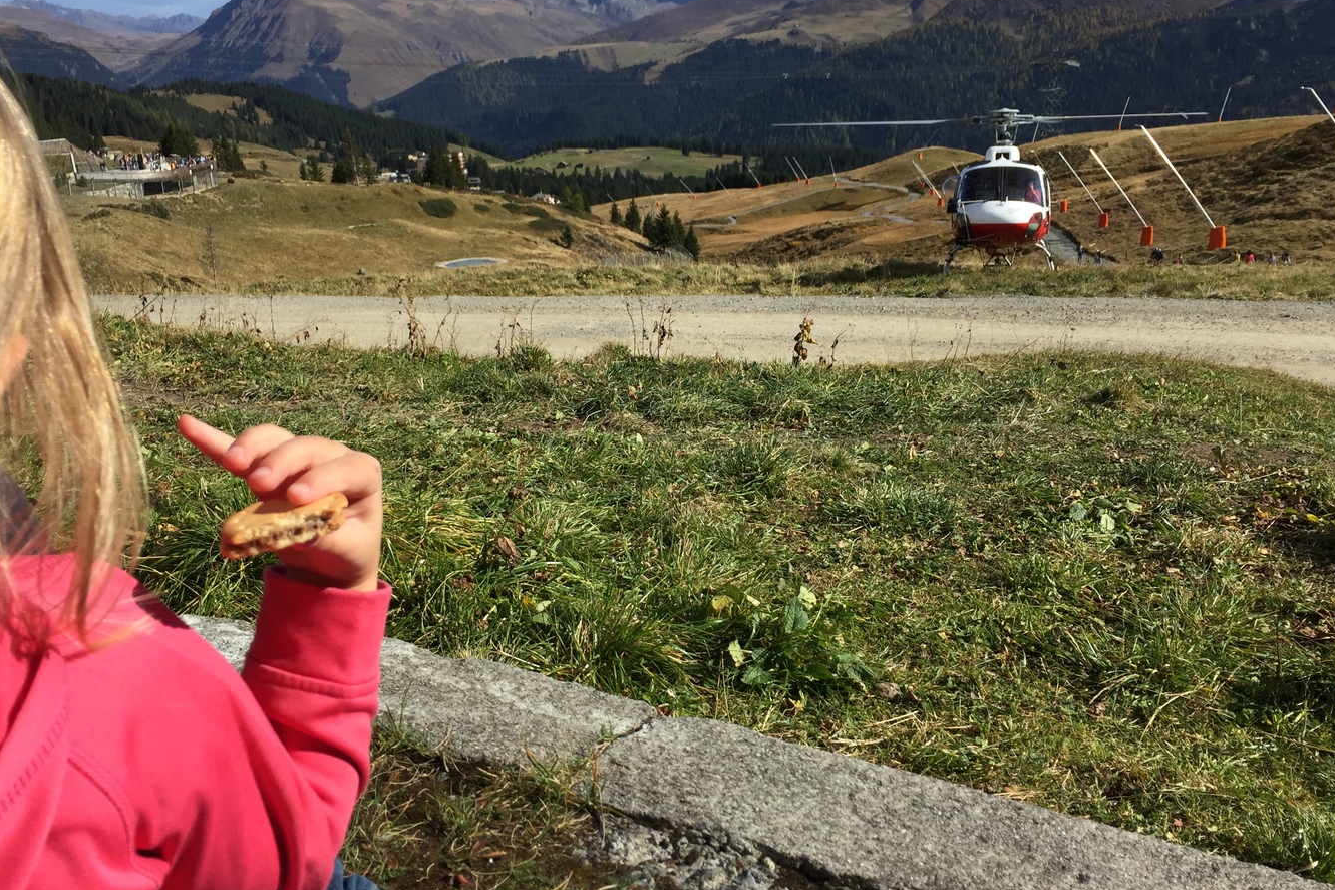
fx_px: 1261
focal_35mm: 34
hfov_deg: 55.8
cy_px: 429
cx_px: 670
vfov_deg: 38.9
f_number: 2.2
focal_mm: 4.15
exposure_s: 1/2083
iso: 32
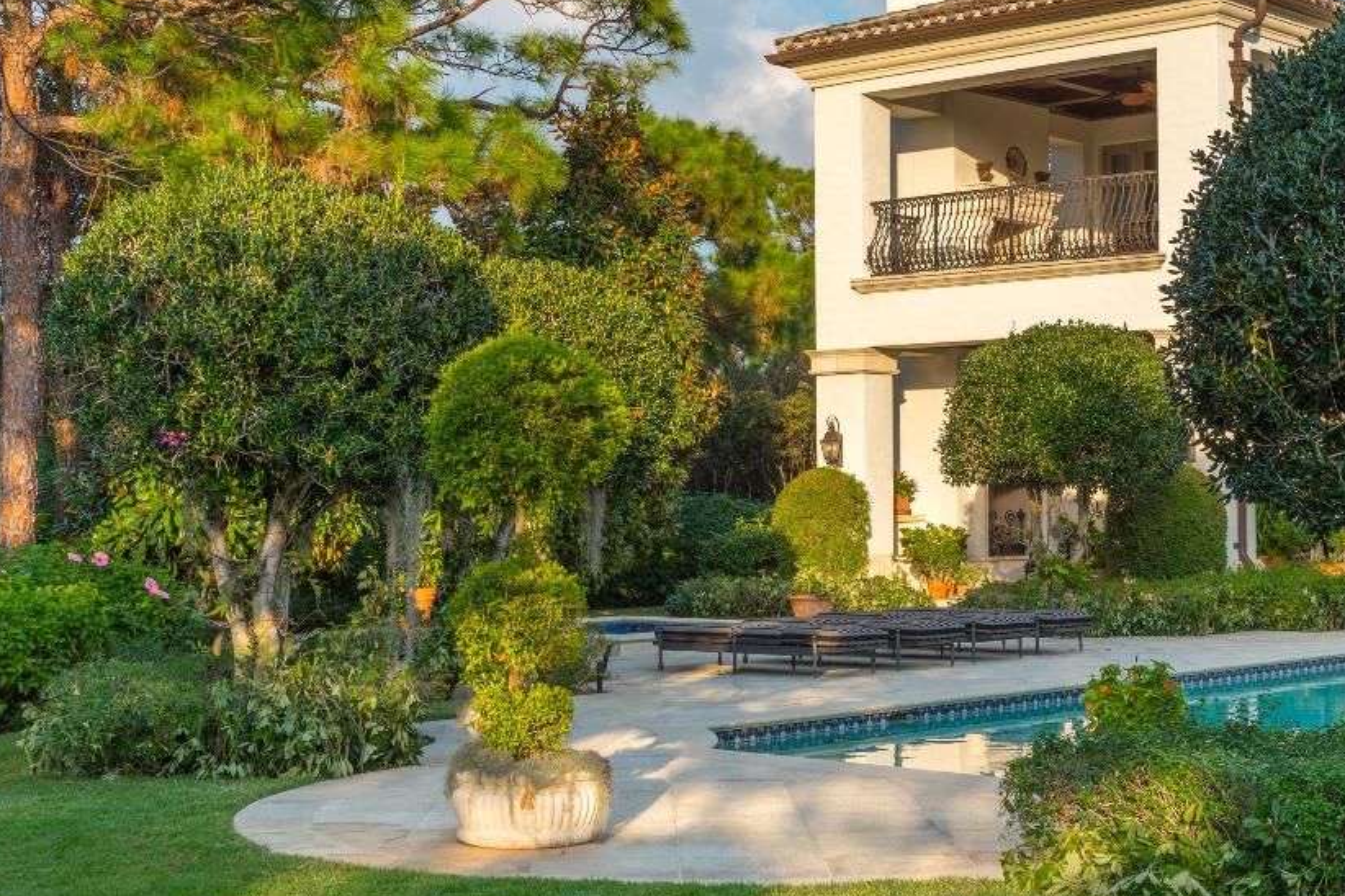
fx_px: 2092
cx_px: 769
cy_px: 419
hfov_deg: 35.6
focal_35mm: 56
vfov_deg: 24.2
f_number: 11
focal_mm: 40
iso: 100
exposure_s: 1/60
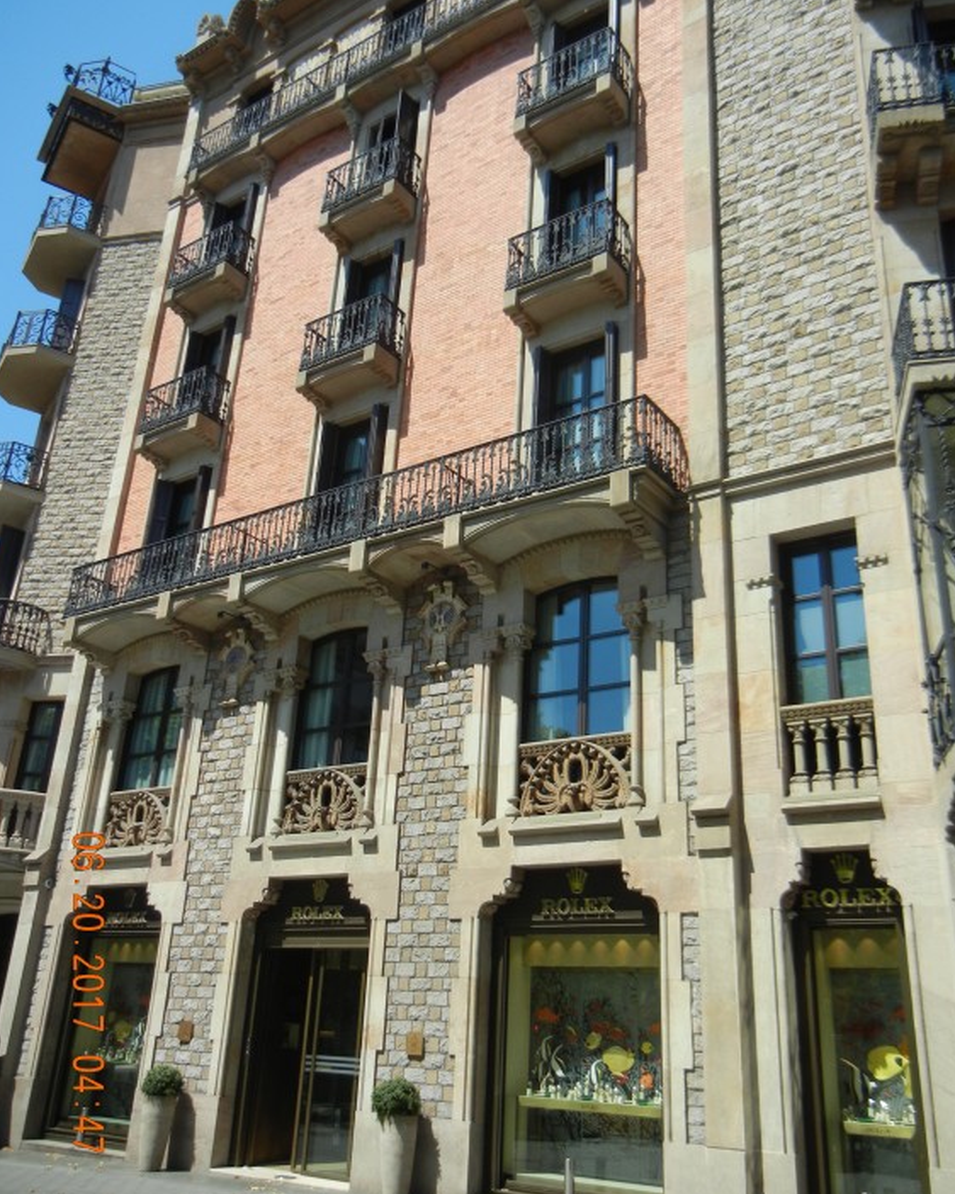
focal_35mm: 32
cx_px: 476
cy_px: 581
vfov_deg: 55.7
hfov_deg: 45.8
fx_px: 1131
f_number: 7
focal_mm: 5.4
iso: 160
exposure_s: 1/317
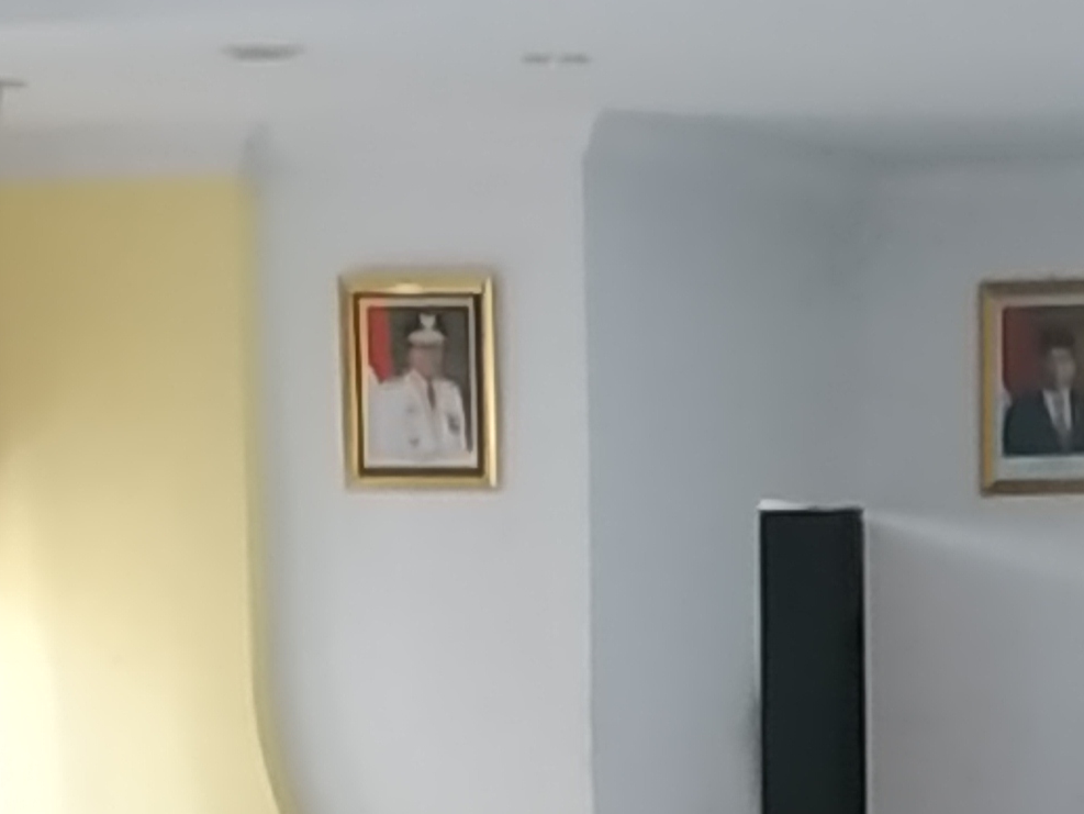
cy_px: 1308
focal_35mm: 98
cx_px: 954
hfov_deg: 19.7
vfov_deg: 13.9
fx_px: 3070
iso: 250
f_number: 1.9
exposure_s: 1/25
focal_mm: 3.94
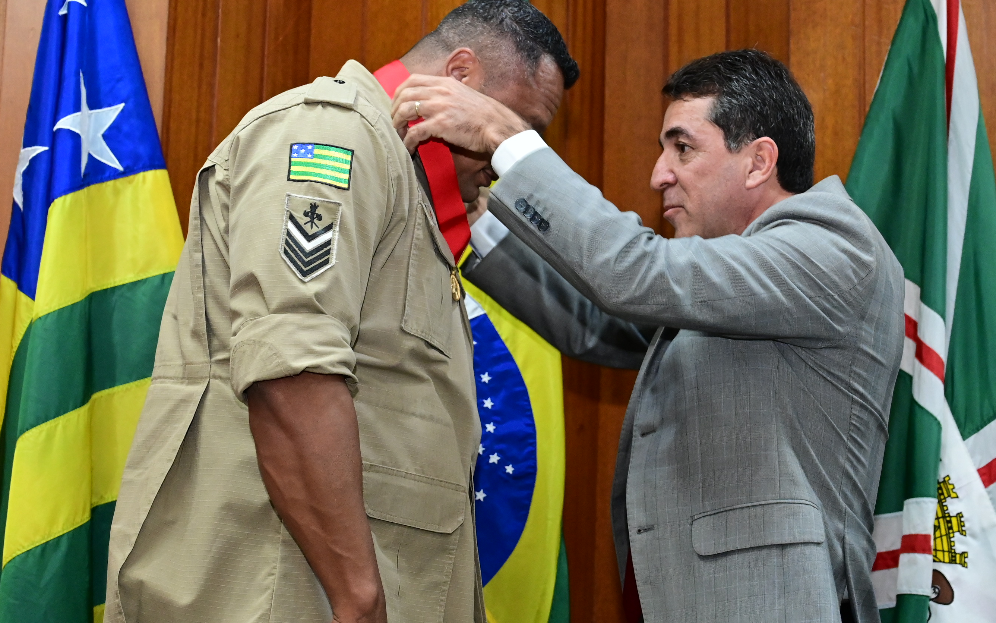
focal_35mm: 82
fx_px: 2226
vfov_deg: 15.9
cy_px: 293
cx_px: 499
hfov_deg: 25.2
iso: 4000
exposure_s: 1/125
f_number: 4.5
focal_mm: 49
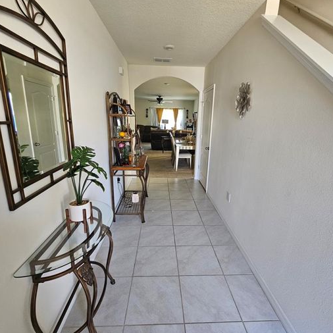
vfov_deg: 87.4
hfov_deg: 87.4
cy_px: 167
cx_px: 171
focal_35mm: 16
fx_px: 174
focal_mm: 2.2
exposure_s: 1/60
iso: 200
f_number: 2.2
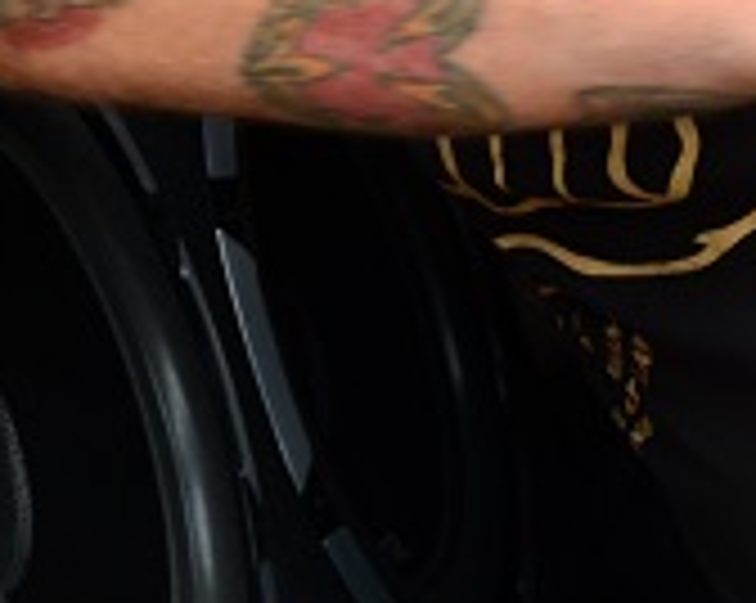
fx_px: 4548
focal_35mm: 204
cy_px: 207
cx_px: -526
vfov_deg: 7.6
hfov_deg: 9.1
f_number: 5
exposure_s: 1/100
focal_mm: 27
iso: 200
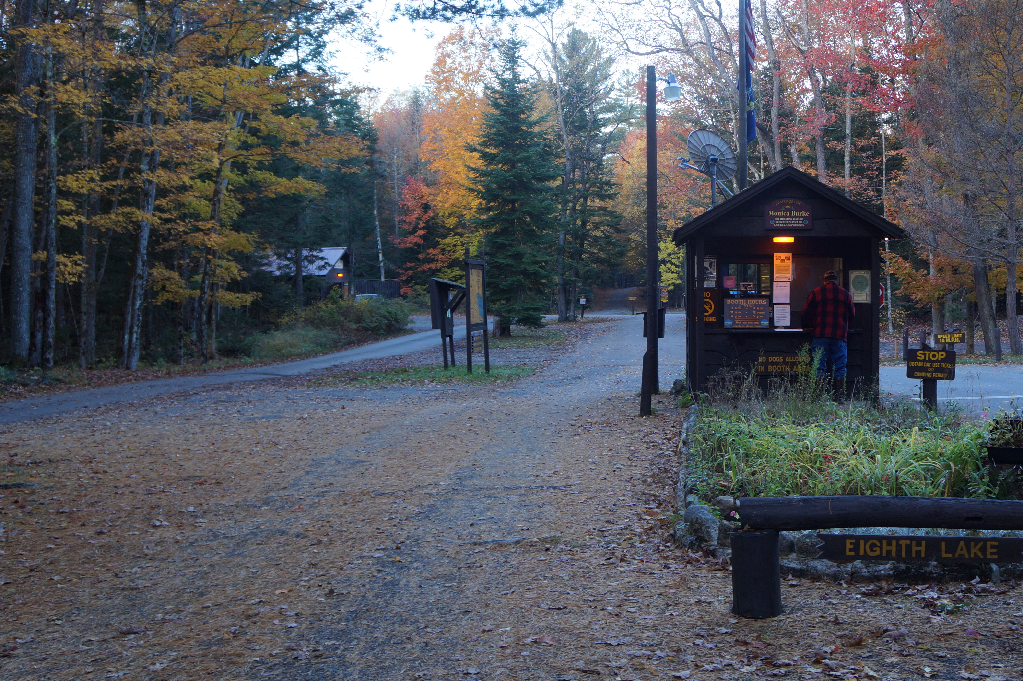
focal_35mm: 47
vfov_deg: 28.6
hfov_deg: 41.6
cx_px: 647
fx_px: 1335
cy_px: 273
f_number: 4
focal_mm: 24
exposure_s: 1/60
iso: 100
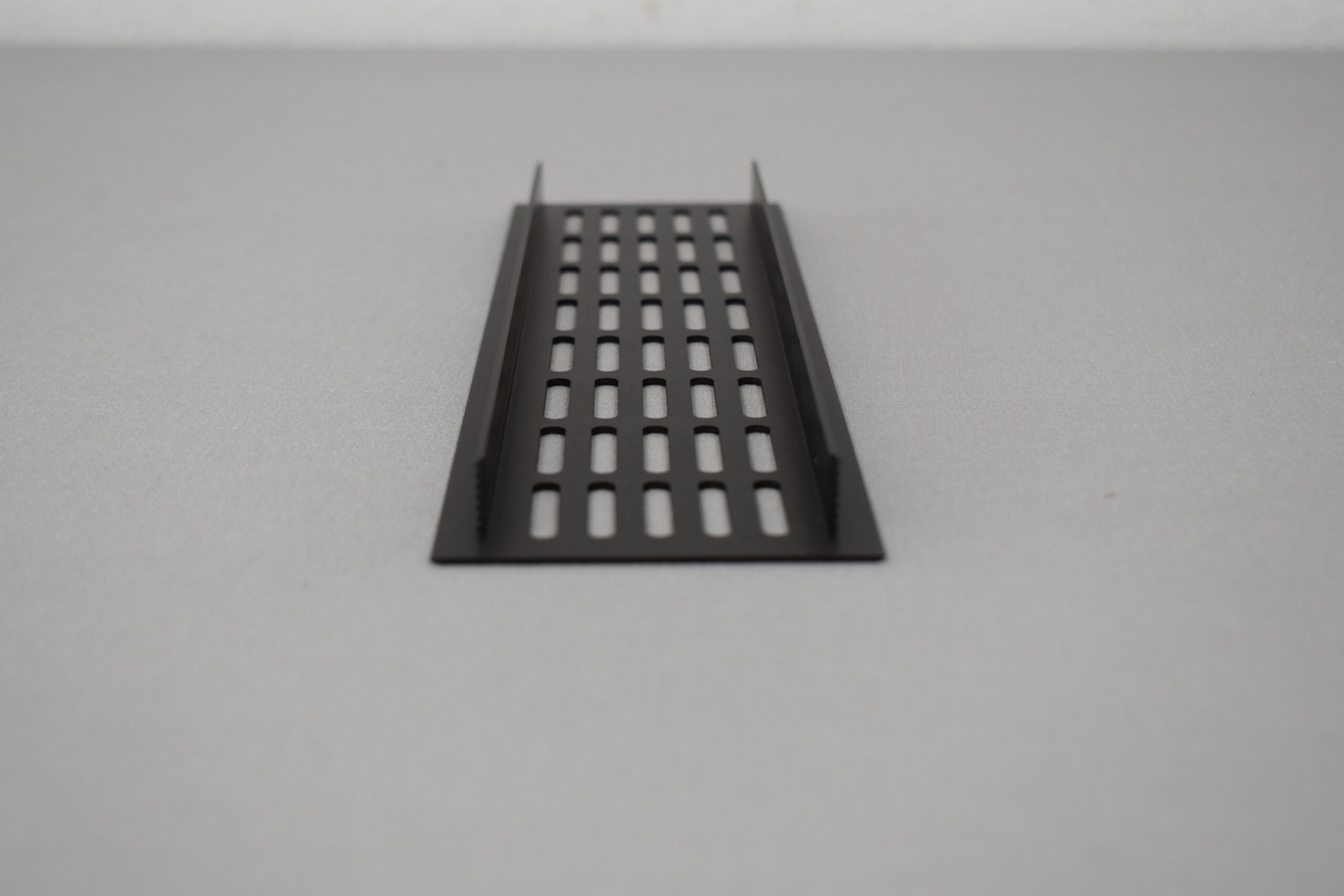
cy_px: 448
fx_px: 2240
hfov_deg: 33.4
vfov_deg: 22.6
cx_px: 672
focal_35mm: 60
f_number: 5.6
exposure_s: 1/125
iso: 400
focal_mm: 40
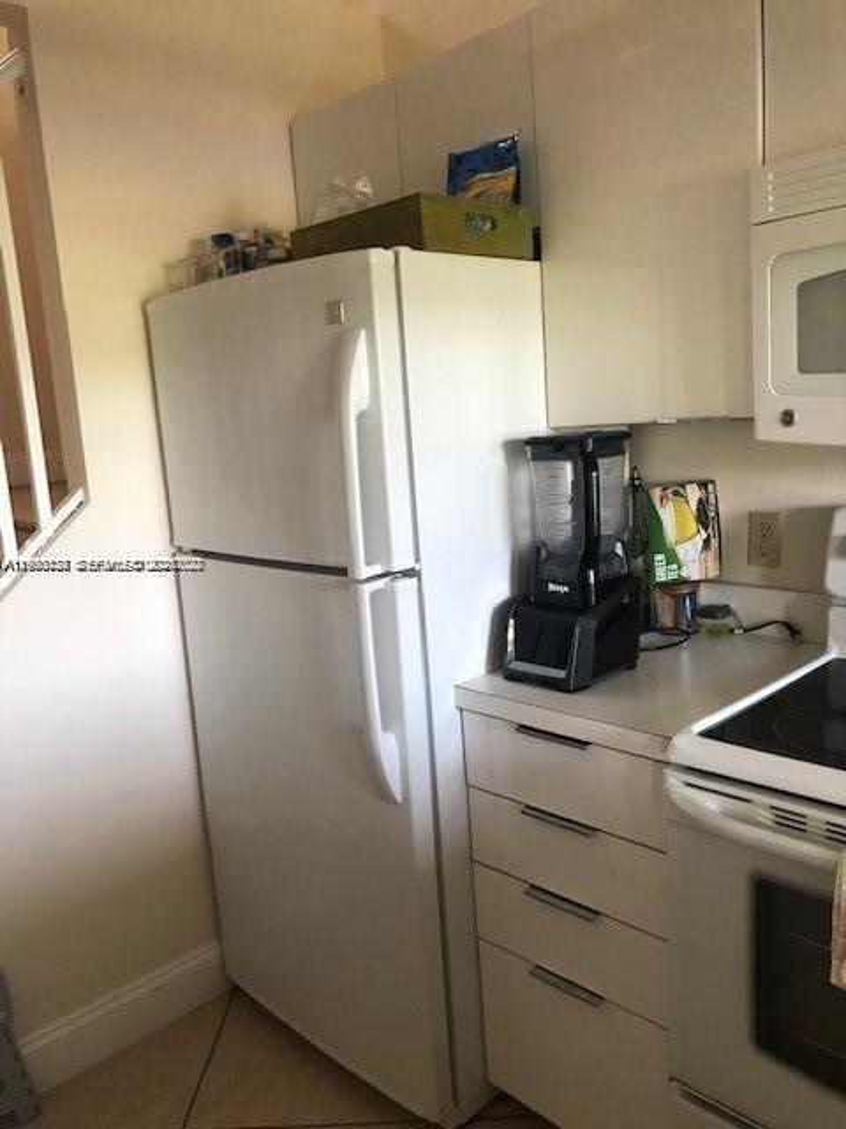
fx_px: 912
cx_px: 423
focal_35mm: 28
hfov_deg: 49.7
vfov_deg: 63.4
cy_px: 564
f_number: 1.8
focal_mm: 3.99
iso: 64
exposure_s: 1/15
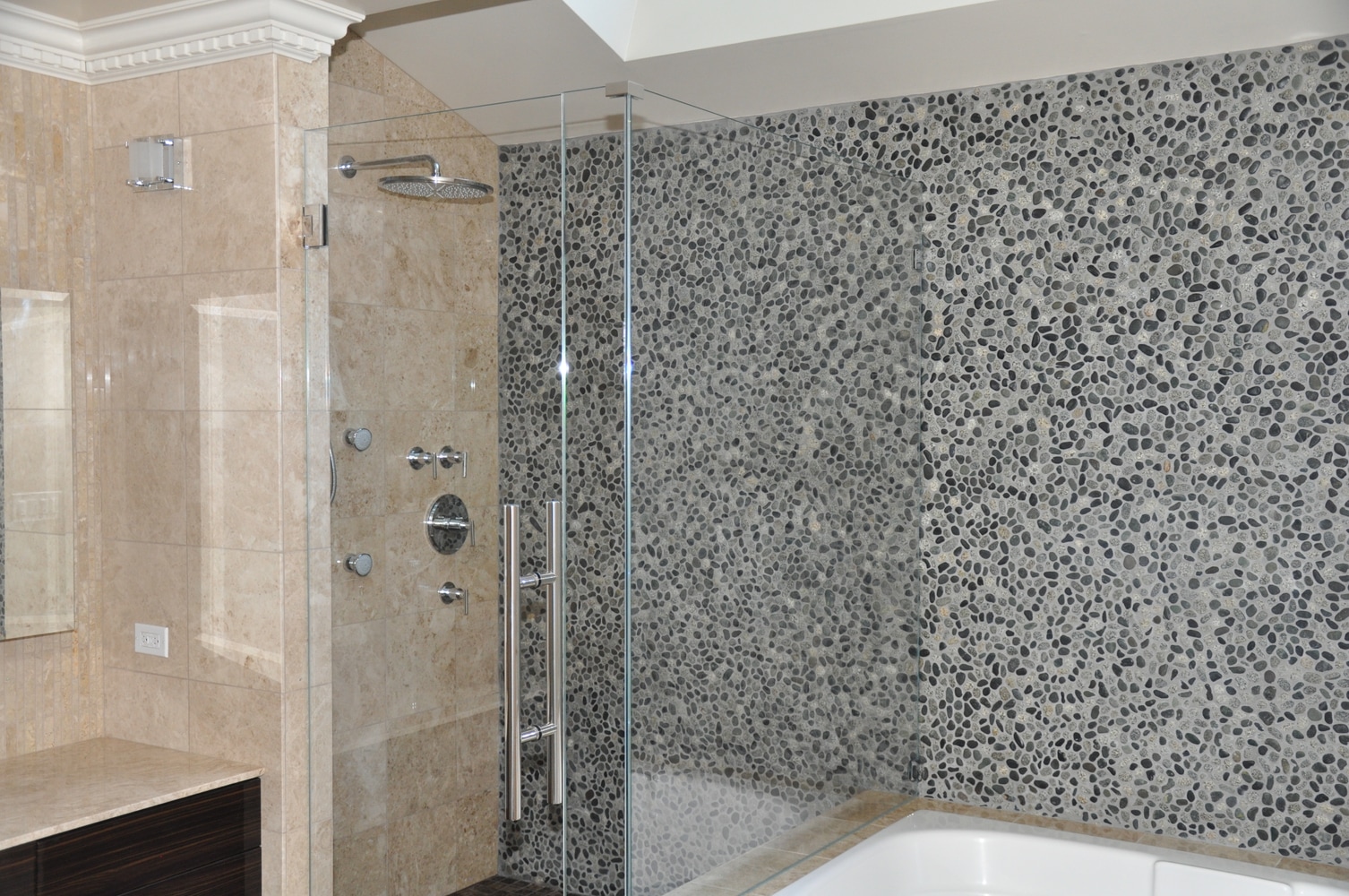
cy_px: 448
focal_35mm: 38
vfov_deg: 35.4
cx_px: 674
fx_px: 1403
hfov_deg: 51.3
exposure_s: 1/60
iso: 800
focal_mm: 25
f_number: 4
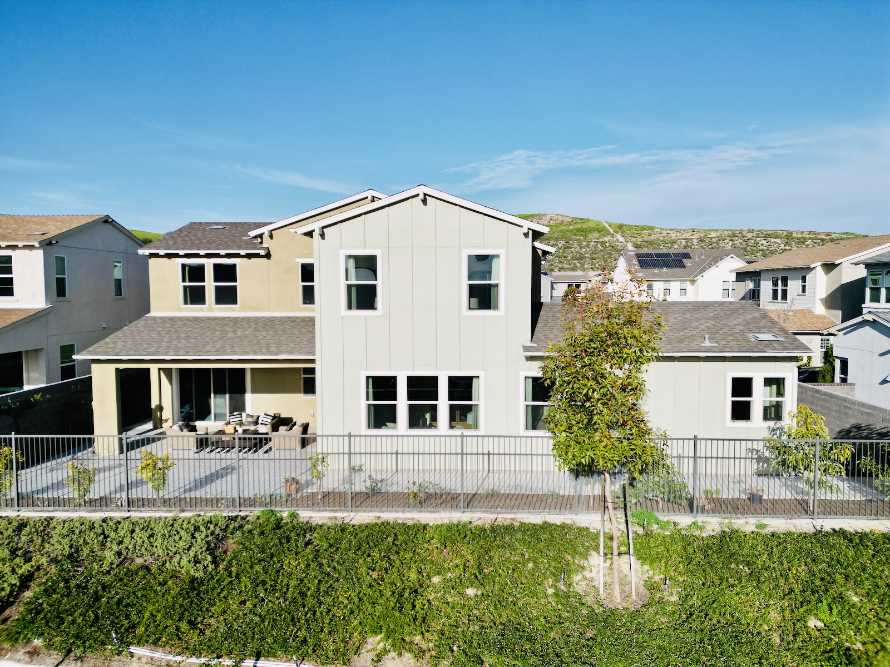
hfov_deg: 71.6
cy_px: 334
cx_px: 445
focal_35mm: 24
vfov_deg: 56.8
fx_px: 617
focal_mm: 6.72
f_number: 1.7
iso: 150
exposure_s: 1/5000
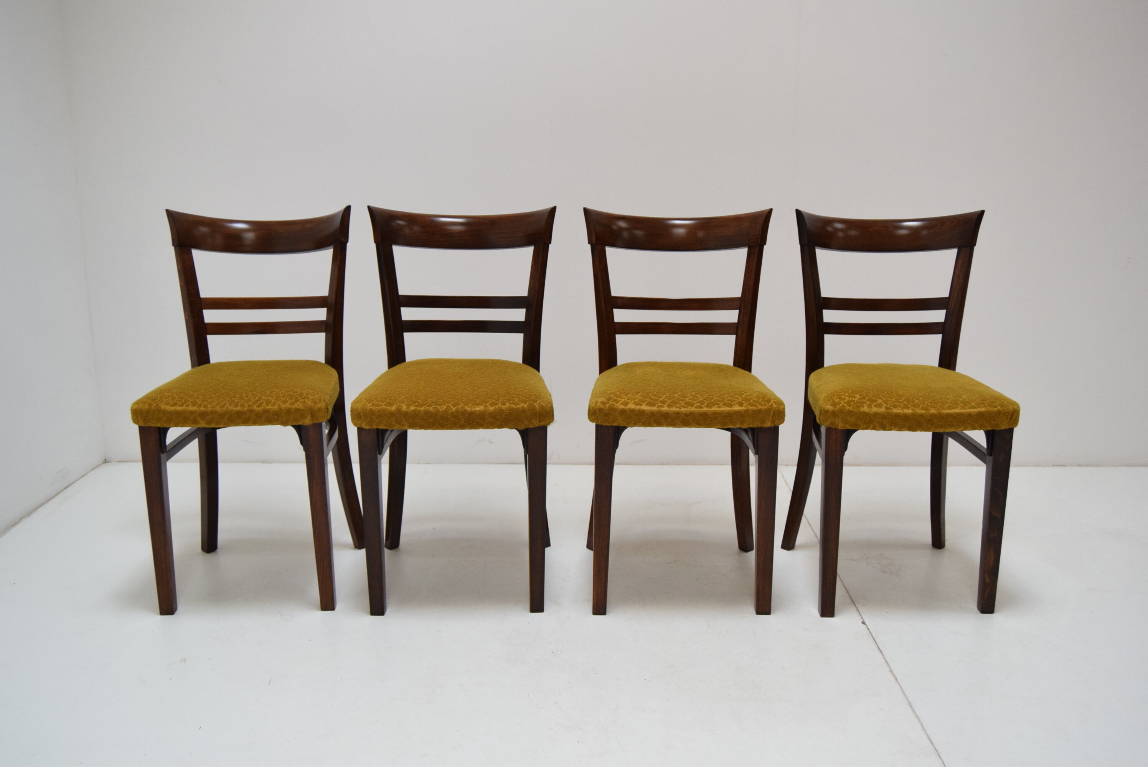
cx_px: 574
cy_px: 384
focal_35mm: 30
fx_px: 957
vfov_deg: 43.7
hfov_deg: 61.9
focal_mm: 20
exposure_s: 1/80
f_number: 4.5
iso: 1600
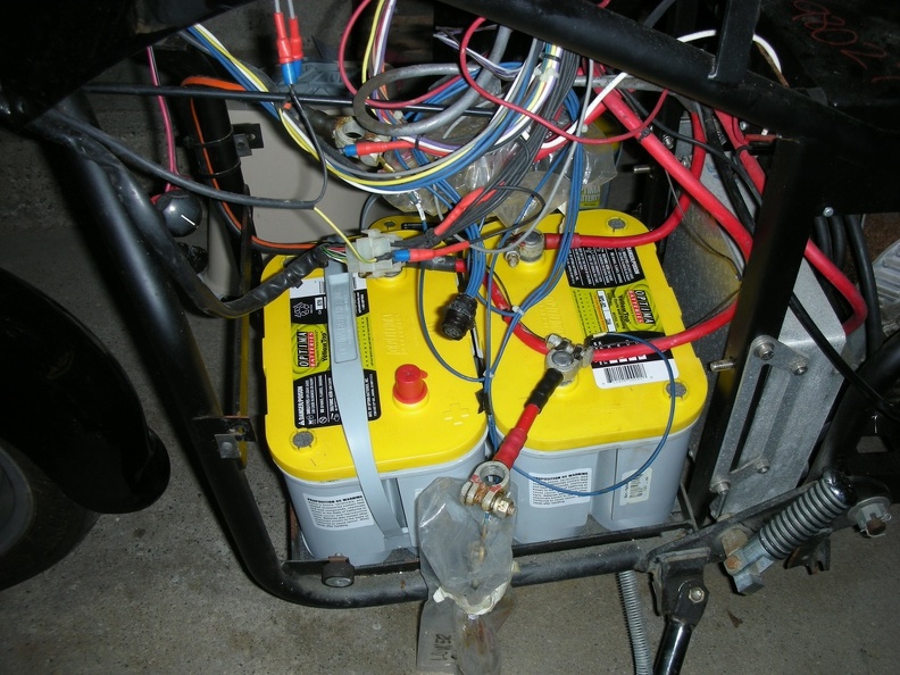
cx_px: 450
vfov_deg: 40.7
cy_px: 338
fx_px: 910
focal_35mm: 35
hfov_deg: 52.6
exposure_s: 1/60
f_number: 2.8
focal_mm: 5.8
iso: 50
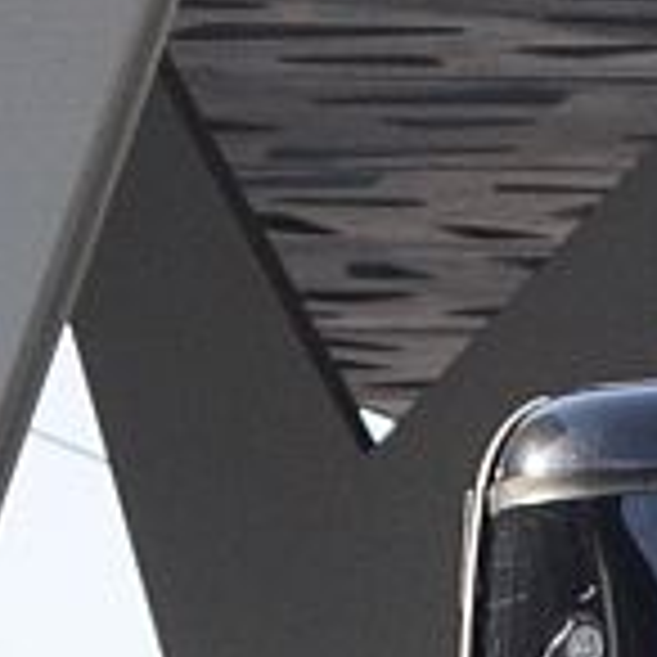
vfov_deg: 2.1
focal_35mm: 814
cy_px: 1566
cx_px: 2027
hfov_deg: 2.1
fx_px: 17479
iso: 560
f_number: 5.3
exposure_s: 1/1000
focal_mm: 66
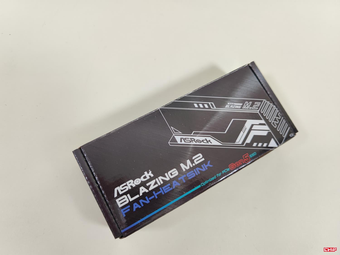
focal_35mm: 25
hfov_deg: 69.4
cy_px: 128
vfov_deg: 54.9
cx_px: 170
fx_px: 246
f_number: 1.85
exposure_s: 1/100
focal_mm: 6.78
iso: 67
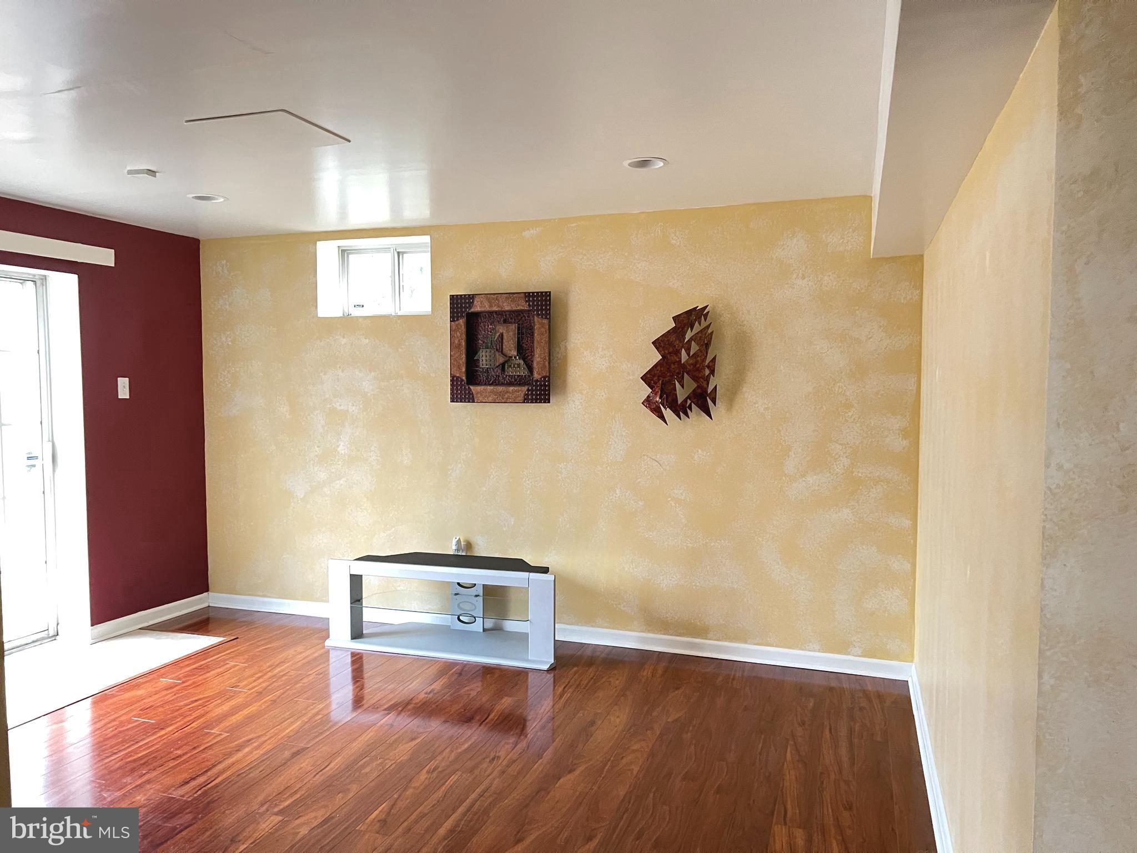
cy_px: 426
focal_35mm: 26
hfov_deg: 67.3
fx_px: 854
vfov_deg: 53.1
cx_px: 568
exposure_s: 1/30
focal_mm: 5.7
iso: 1000
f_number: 1.5
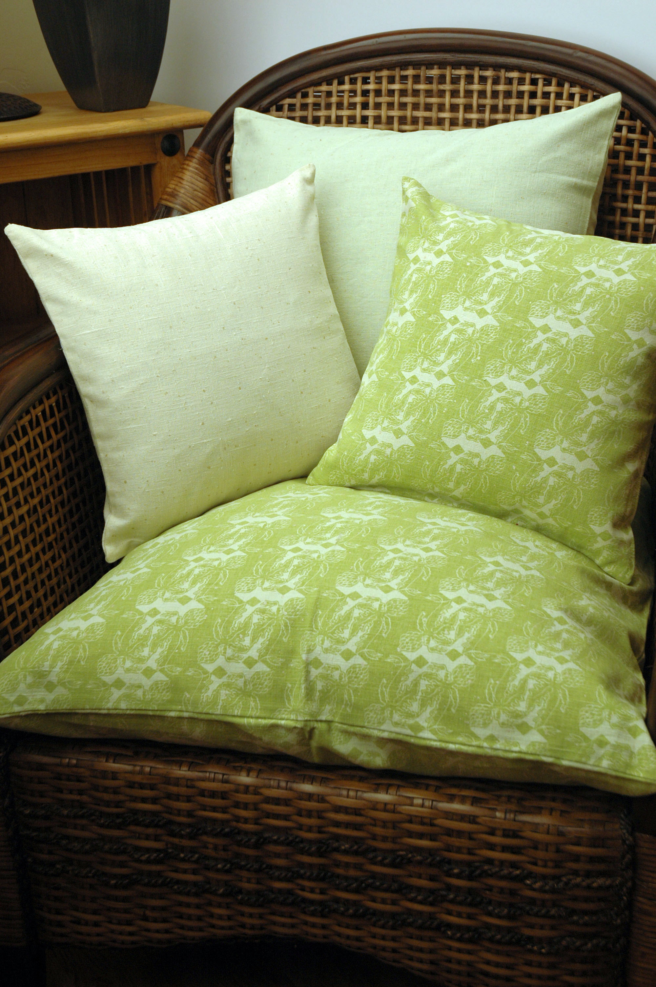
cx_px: 328
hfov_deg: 25.7
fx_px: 1438
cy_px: 494
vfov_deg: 37.9
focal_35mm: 52
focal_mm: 35
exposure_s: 1/125
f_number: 5.6
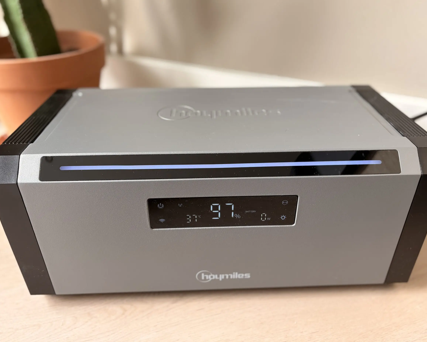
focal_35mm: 28
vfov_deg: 51.5
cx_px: 218
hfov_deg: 62.2
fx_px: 354
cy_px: 168
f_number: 1.6
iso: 125
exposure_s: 1/117
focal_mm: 5.96
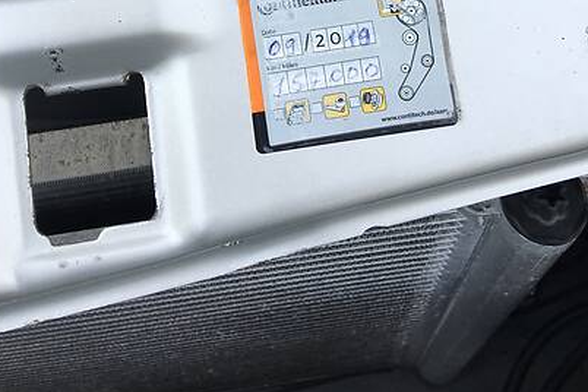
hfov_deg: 43.6
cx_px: 310
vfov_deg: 27.3
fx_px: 735
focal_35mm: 45
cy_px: -41
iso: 25
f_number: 2.2
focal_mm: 4.2
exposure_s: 1/442
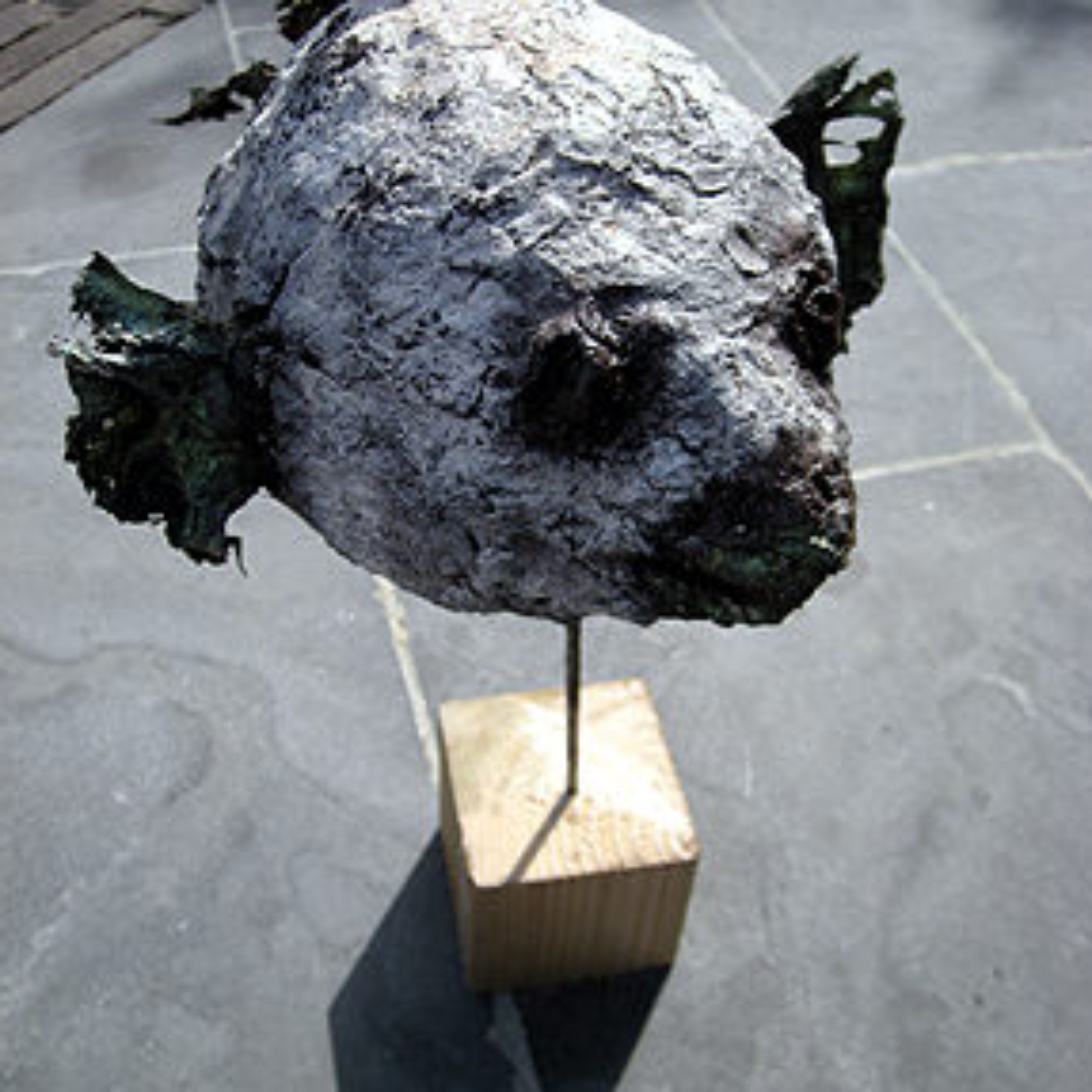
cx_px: 546
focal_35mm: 42
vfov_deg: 40.0
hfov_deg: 40.0
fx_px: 1499
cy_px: 529
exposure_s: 1/240
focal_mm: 5.7
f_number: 5.7
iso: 64
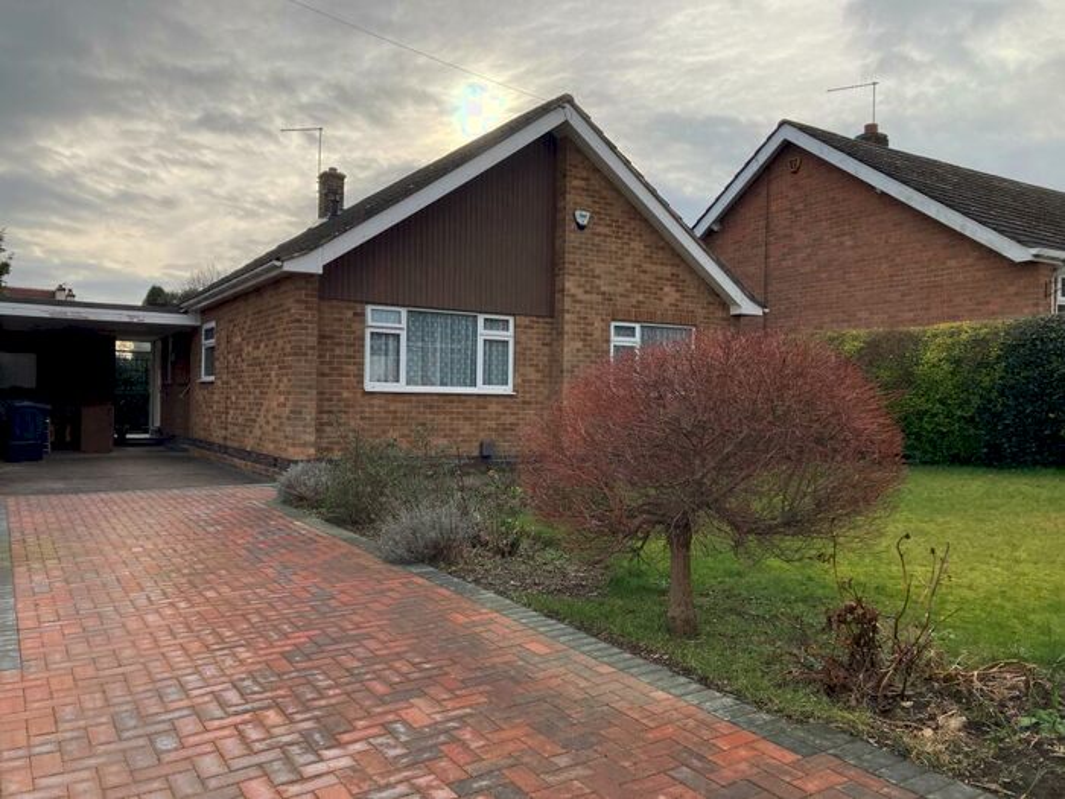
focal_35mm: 28
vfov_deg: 49.7
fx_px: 861
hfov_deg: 63.4
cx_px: 532
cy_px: 400
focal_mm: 3.99
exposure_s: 1/1200
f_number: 1.8
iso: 20
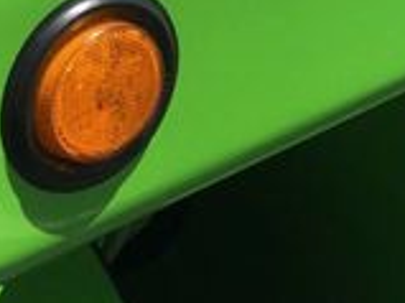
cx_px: 591
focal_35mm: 117
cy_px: -194
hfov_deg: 15.6
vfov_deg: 11.9
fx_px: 1368
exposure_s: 1/1672
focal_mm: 4.15
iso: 25
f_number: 2.2
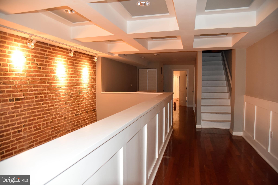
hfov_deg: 73.7
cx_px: 139
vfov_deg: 53.2
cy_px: 92
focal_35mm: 24
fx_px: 185
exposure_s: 1/60
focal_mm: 24
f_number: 4
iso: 2800
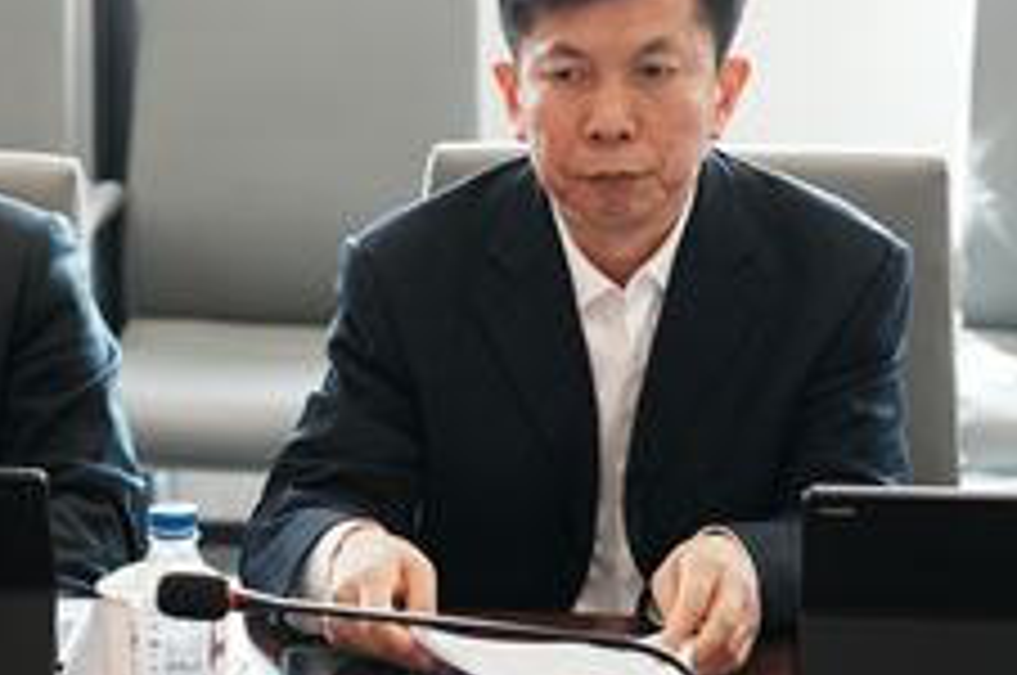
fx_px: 4372
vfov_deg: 8.8
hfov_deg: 13.2
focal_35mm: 155
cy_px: 277
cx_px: 238
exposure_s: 1/250
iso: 1250
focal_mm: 70
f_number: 3.5
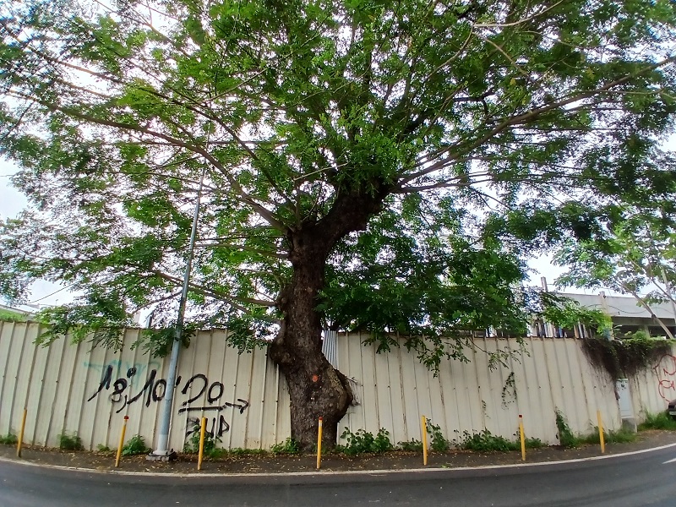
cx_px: 338
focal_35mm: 17
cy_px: 254
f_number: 2.2
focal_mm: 1.4
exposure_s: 1/219
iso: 50
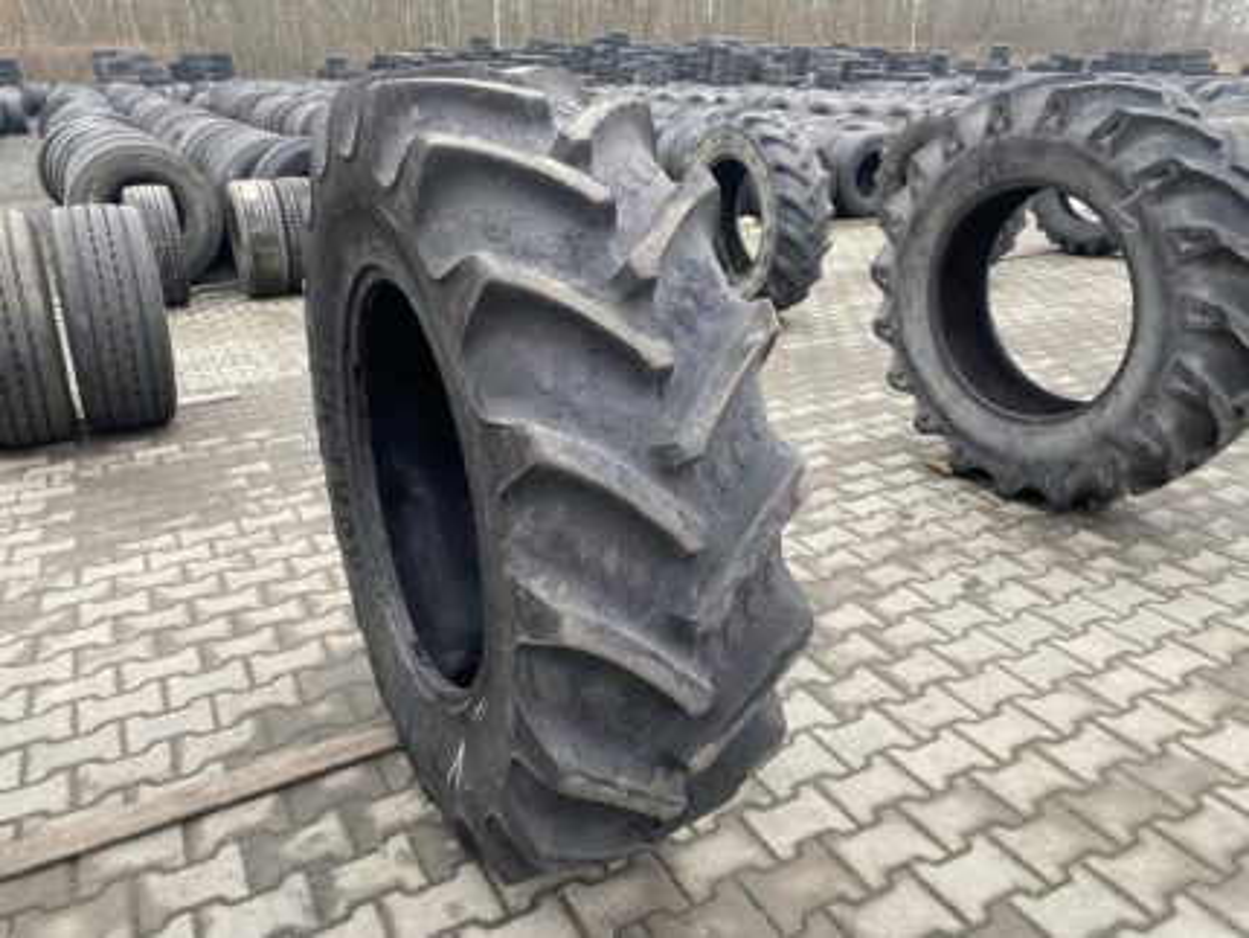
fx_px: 939
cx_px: 624
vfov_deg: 53.1
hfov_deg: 67.3
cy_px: 469
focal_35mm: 26
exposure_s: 1/122
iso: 40
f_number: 1.8
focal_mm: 4.25
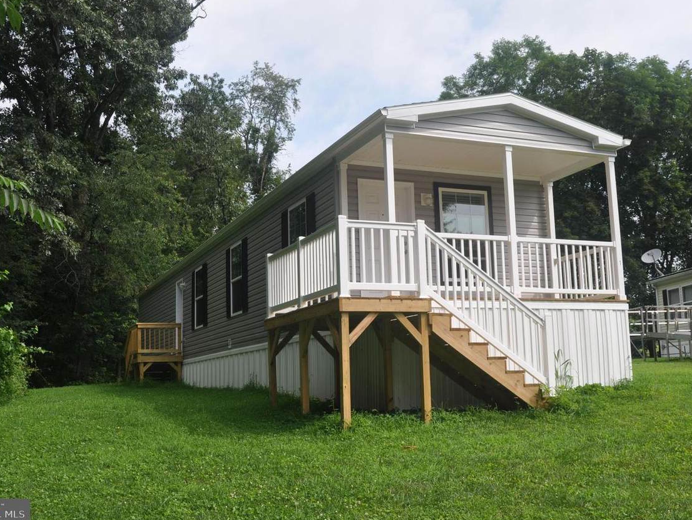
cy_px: 261
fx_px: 800
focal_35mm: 40
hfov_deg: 46.8
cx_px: 344
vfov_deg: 36.0
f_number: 11
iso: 200
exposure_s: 1/200
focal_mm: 24
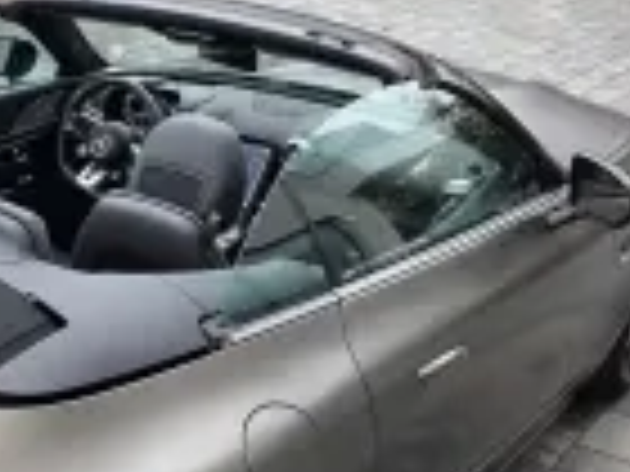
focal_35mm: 59
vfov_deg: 24.1
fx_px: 1074
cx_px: -36
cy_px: 427
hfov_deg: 29.9
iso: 16
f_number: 1.7
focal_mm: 6.25
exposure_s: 1/50.6
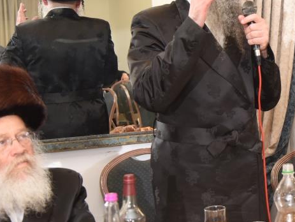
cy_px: 74
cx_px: 282
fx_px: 725
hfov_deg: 22.3
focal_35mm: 85
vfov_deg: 17.3
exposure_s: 1/100
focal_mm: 40
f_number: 5.6
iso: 800
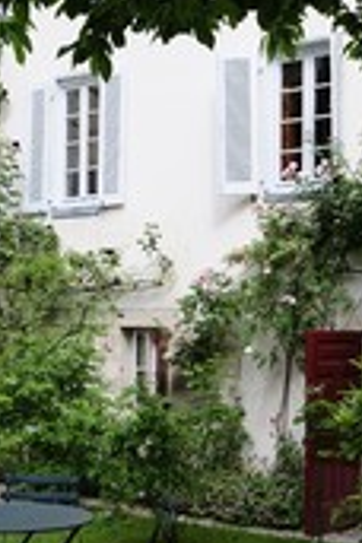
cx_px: 198
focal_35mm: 59
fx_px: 890
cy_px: 222
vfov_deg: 33.8
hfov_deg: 23.0
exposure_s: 1/160
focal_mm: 24
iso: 200
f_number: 8
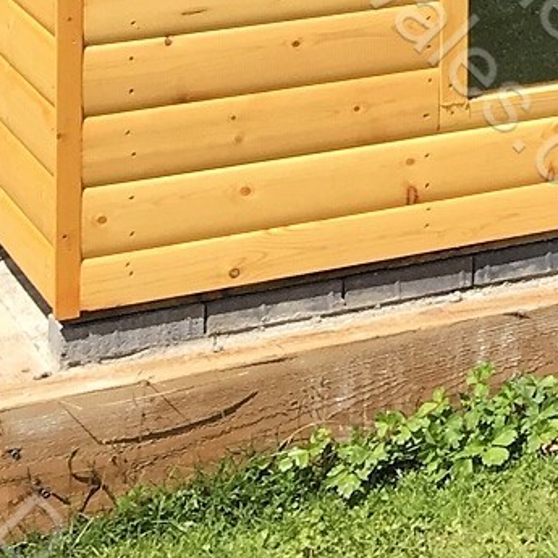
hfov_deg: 9.9
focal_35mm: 150
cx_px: 1430
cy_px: -529
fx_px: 2736
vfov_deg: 10.7
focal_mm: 4.15
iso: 25
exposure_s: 1/1040
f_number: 2.2
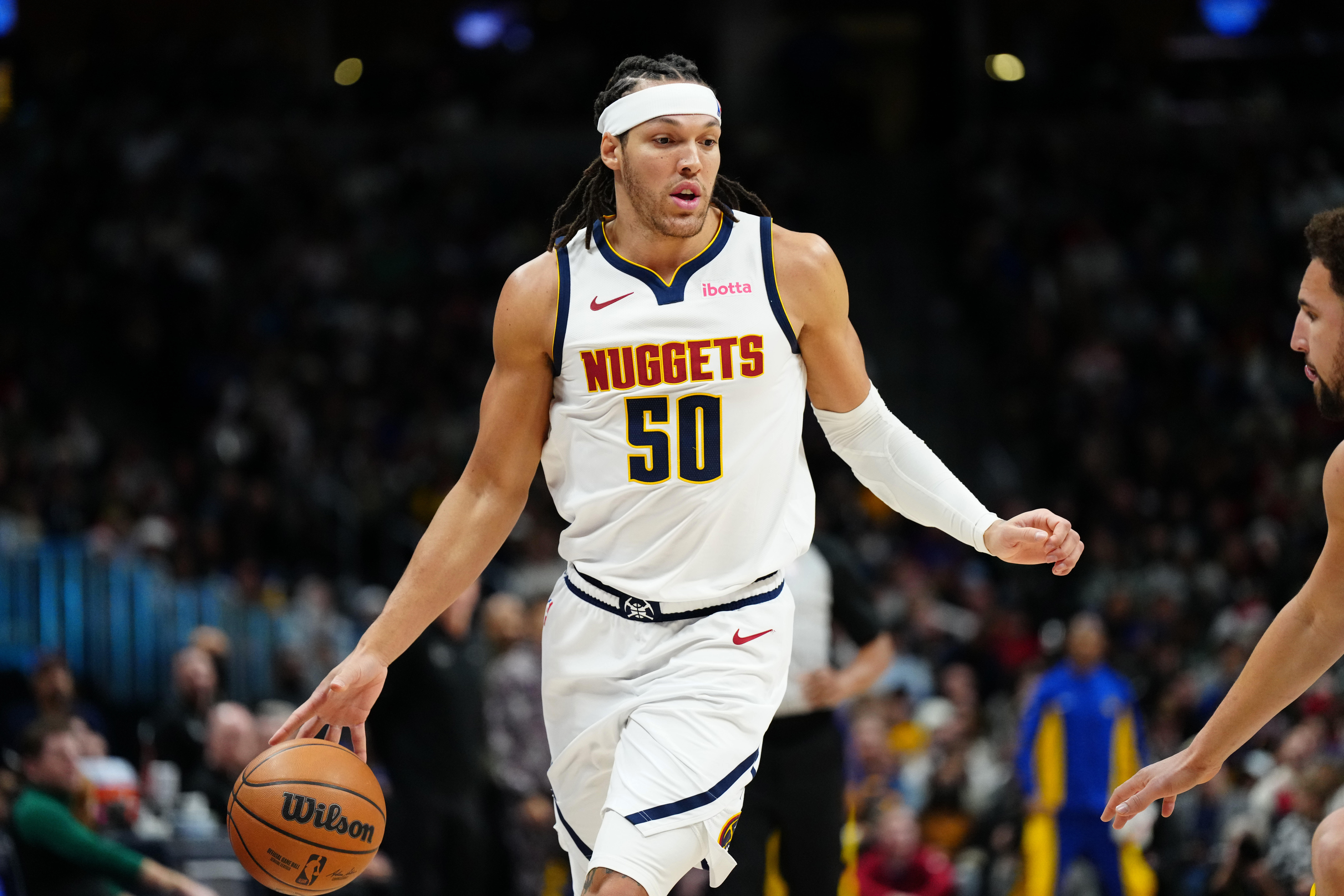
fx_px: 6272
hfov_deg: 12.2
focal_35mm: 168
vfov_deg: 8.2
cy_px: 448
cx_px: 672
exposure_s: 1/2500
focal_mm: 168
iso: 5000
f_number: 2.8
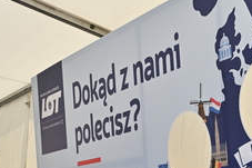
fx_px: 637
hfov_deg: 22.3
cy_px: 182
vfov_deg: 14.7
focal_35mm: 91
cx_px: 162
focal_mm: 28
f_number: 5
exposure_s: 1/2500
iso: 640
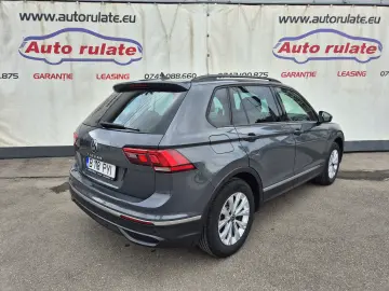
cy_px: 146
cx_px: 194
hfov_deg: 73.9
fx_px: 258
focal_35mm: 23
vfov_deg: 58.9
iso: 25
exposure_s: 1/254
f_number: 1.8
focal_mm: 5.4
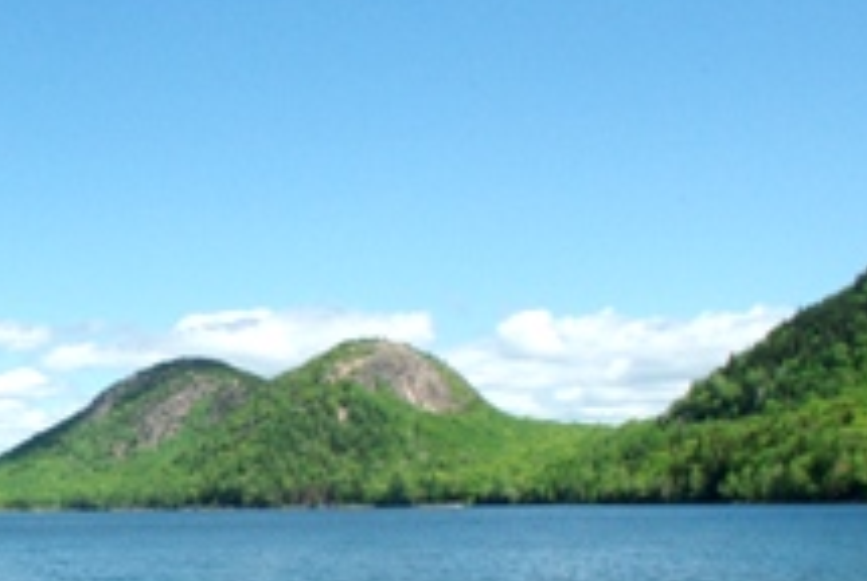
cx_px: -14
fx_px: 1760
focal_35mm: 73
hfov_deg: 26.1
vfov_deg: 18.6
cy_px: 418
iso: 400
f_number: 19
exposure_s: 1/125
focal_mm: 18
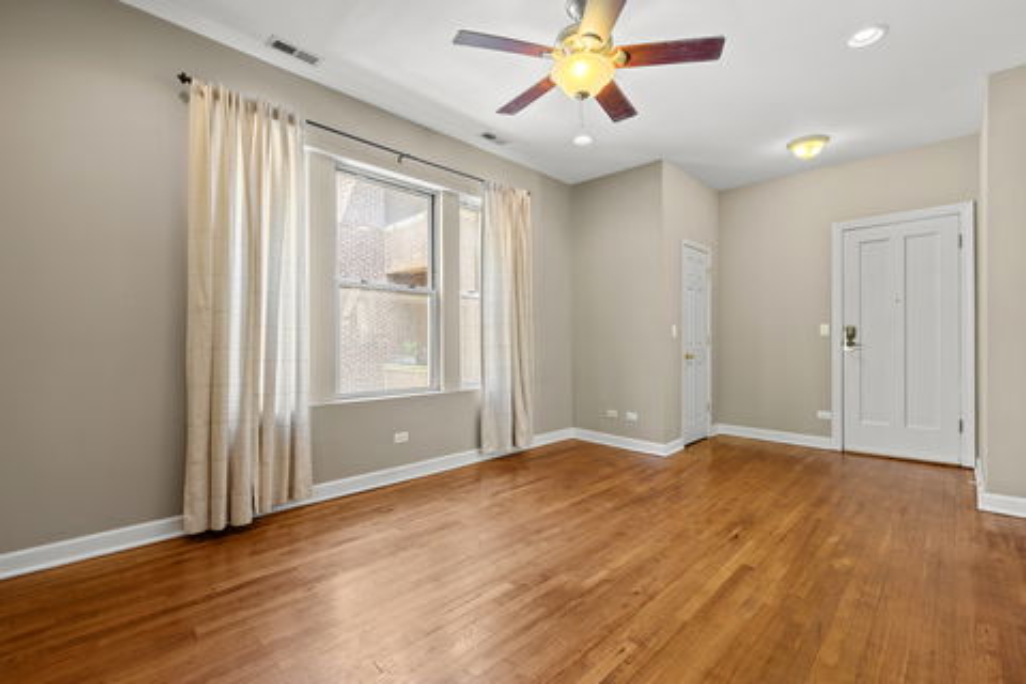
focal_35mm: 16
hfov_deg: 98.2
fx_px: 445
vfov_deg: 75.1
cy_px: 342
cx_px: 513
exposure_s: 1/2
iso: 200
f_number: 8
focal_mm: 15.6
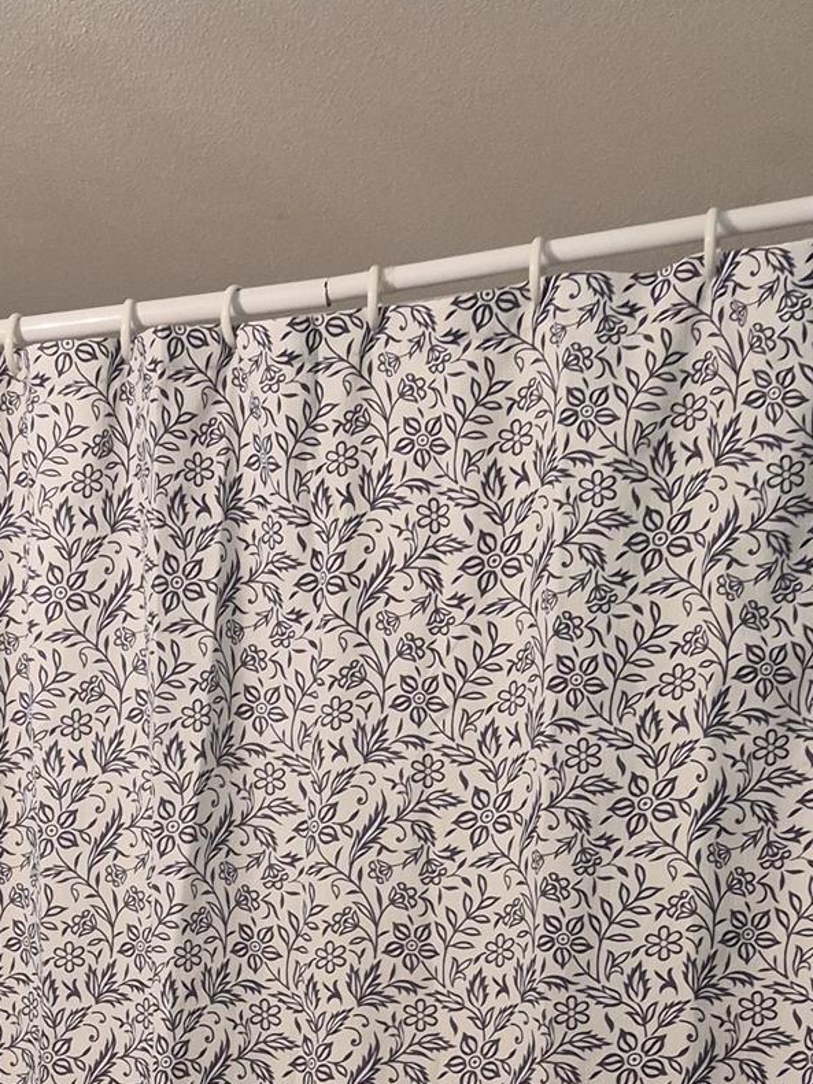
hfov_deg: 20.3
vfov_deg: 25.8
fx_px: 2099
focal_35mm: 67
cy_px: 1317
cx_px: -195
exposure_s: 1/120
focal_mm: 5.4
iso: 400
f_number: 1.8
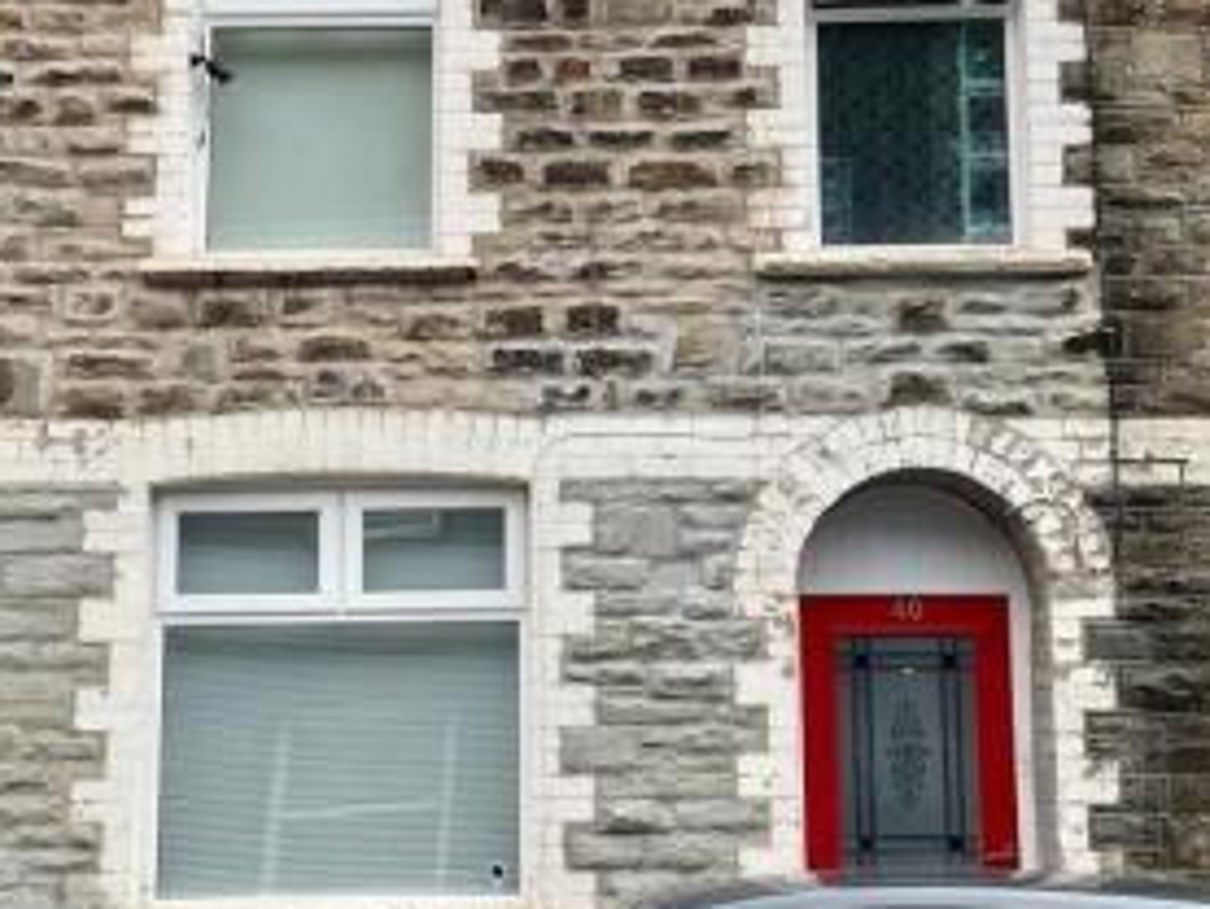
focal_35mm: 61
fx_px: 2133
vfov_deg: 24.0
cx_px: 553
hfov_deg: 31.7
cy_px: 457
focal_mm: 3
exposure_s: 1/898
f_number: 1.8
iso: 16
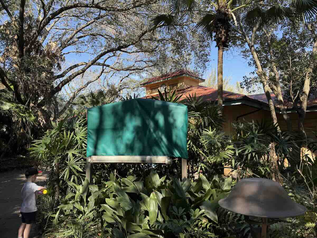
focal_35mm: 24
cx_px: 158
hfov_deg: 71.6
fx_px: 220
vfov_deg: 56.8
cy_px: 119
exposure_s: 1/1139
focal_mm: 6.76
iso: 100
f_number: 1.78
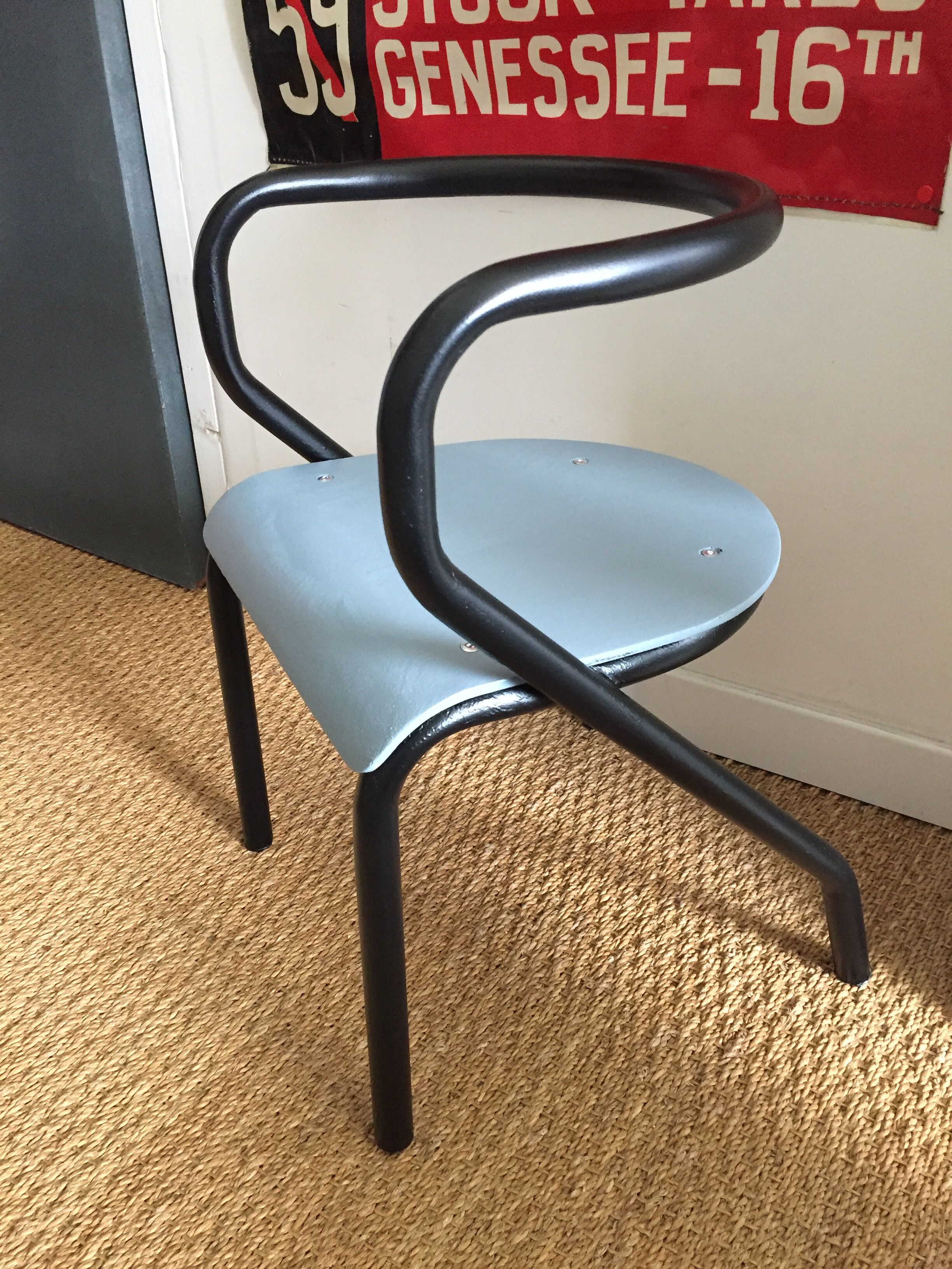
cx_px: 476
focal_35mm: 29
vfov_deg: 61.7
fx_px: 1063
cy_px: 634
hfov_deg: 48.2
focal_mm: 4.15
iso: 250
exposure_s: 1/20
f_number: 2.2
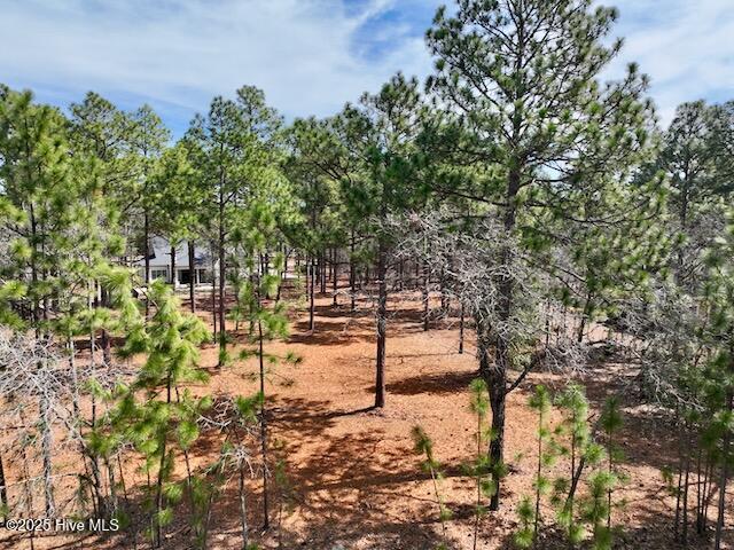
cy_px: 275
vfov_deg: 56.8
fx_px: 509
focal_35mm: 24
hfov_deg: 71.6
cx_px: 367
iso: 180
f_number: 2.8
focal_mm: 12.29
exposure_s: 1/2500
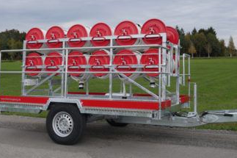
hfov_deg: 44.5
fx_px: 290
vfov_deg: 30.3
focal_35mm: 44
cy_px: 55
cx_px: 129
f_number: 6.3
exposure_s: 1/400
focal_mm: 14
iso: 200
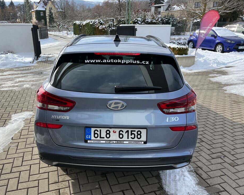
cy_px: 100
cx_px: 111
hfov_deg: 62.1
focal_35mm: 28
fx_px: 202
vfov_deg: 51.5
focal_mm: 5.1
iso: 50
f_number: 1.6
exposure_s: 1/1923
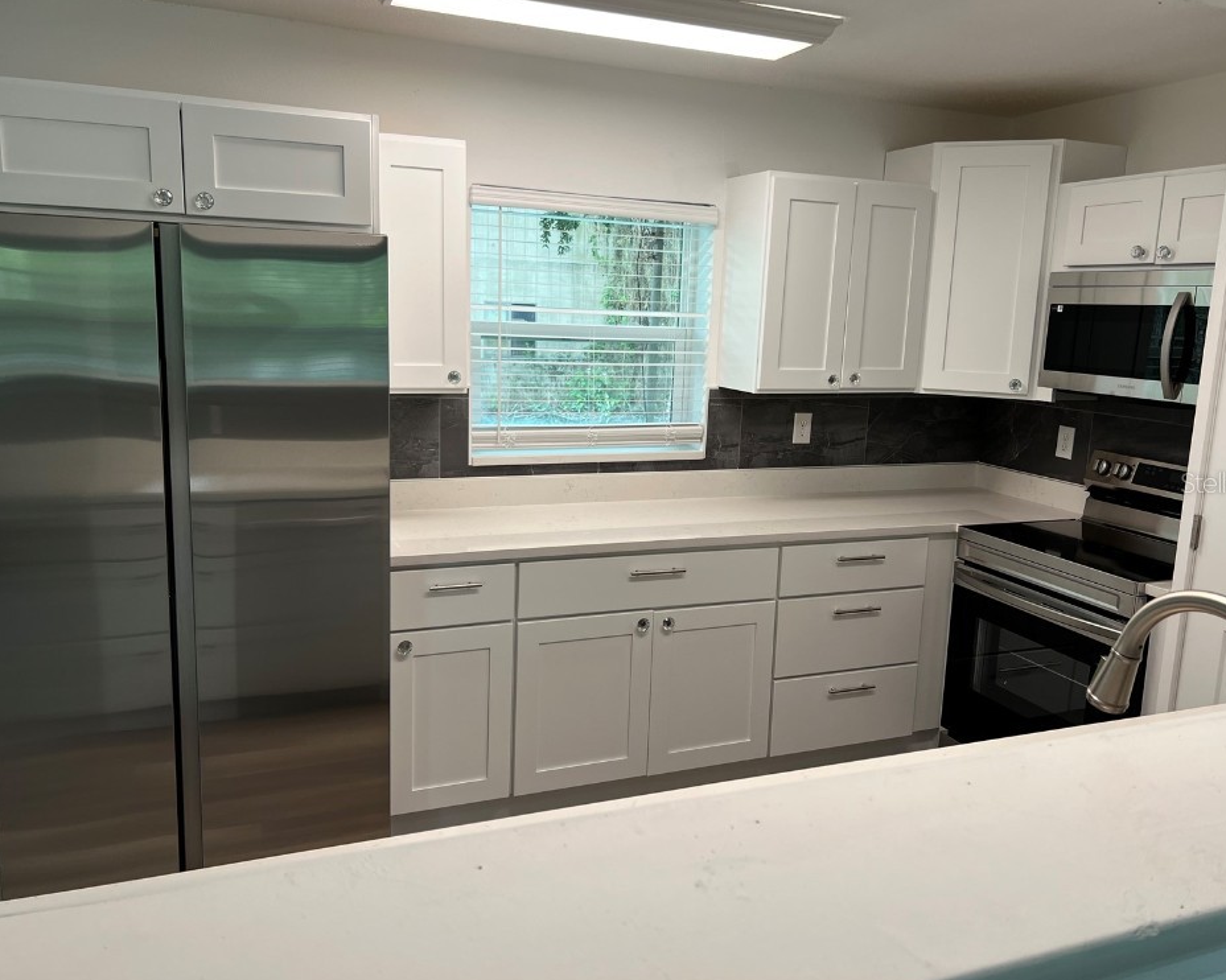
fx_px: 1016
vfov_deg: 51.5
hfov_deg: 62.2
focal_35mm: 28
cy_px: 482
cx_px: 629
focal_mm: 5.7
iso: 64
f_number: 1.5
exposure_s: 1/120
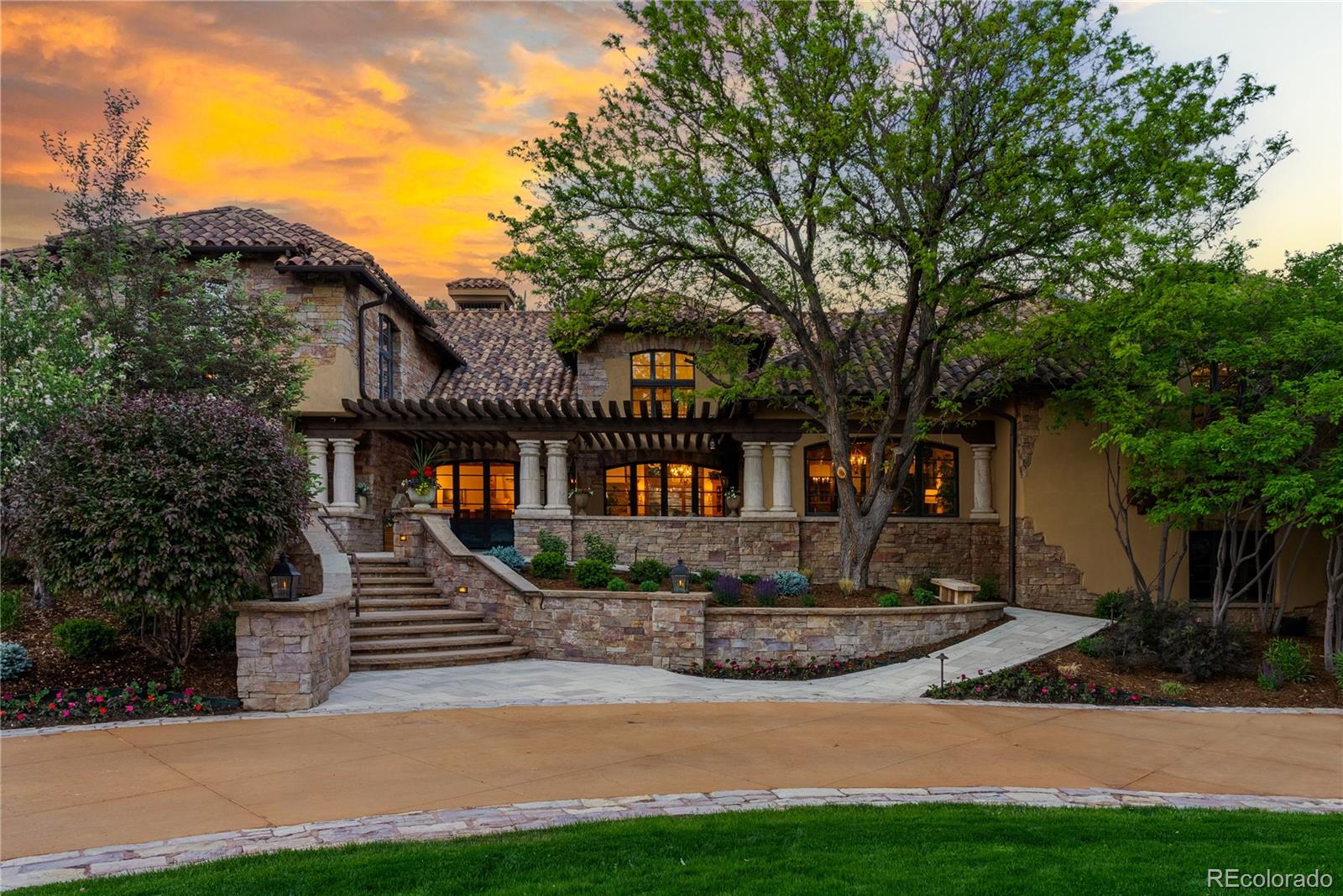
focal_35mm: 24
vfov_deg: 53.2
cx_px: 672
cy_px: 448
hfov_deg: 73.7
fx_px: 896
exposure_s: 1/5
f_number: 9
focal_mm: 24
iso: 100
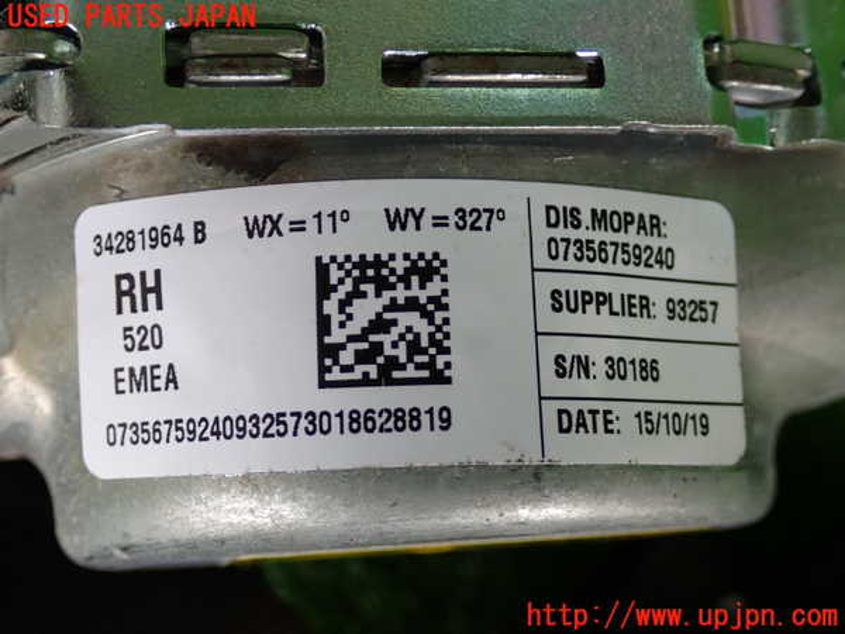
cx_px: 422
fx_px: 1221
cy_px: 317
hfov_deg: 38.2
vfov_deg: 29.1
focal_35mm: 50
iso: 200
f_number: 3.2
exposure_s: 1/60
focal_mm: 9.01
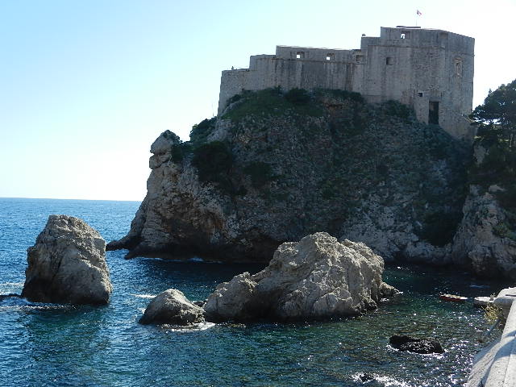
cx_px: 258
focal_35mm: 38
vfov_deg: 37.7
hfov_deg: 49.0
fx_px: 566
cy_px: 194
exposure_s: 1/1000
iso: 160
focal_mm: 6.9
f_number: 4
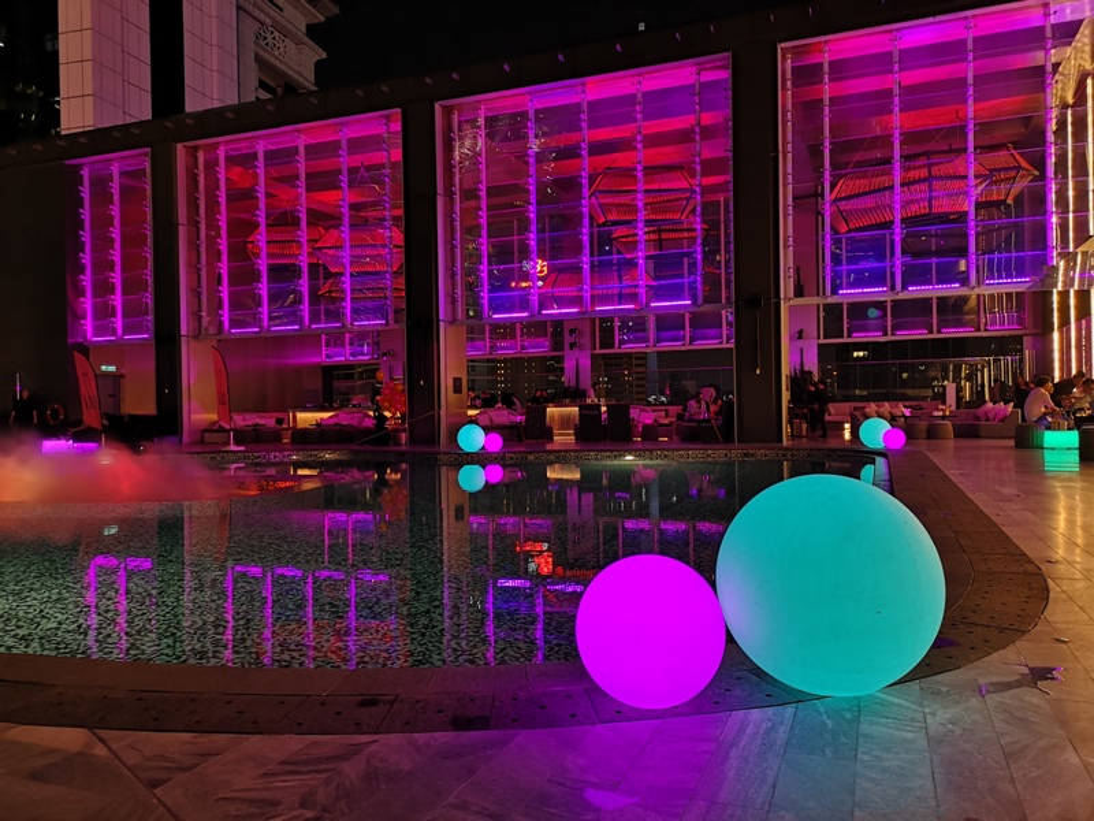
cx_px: 547
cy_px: 410
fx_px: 853
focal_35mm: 27
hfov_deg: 65.3
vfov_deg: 51.4
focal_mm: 3.95
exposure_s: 1/25
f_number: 1.8
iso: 320
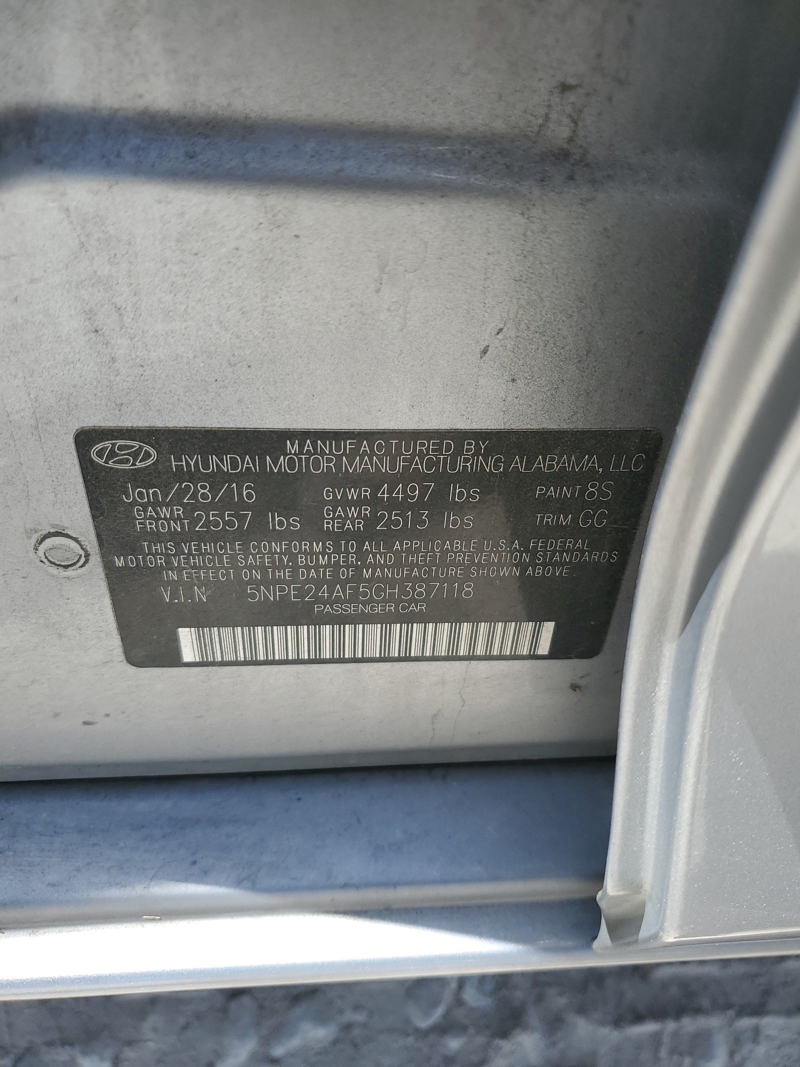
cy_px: 534
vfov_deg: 67.3
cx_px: 400
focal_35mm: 26
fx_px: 801
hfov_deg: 53.1
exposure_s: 1/1000
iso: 50
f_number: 1.5
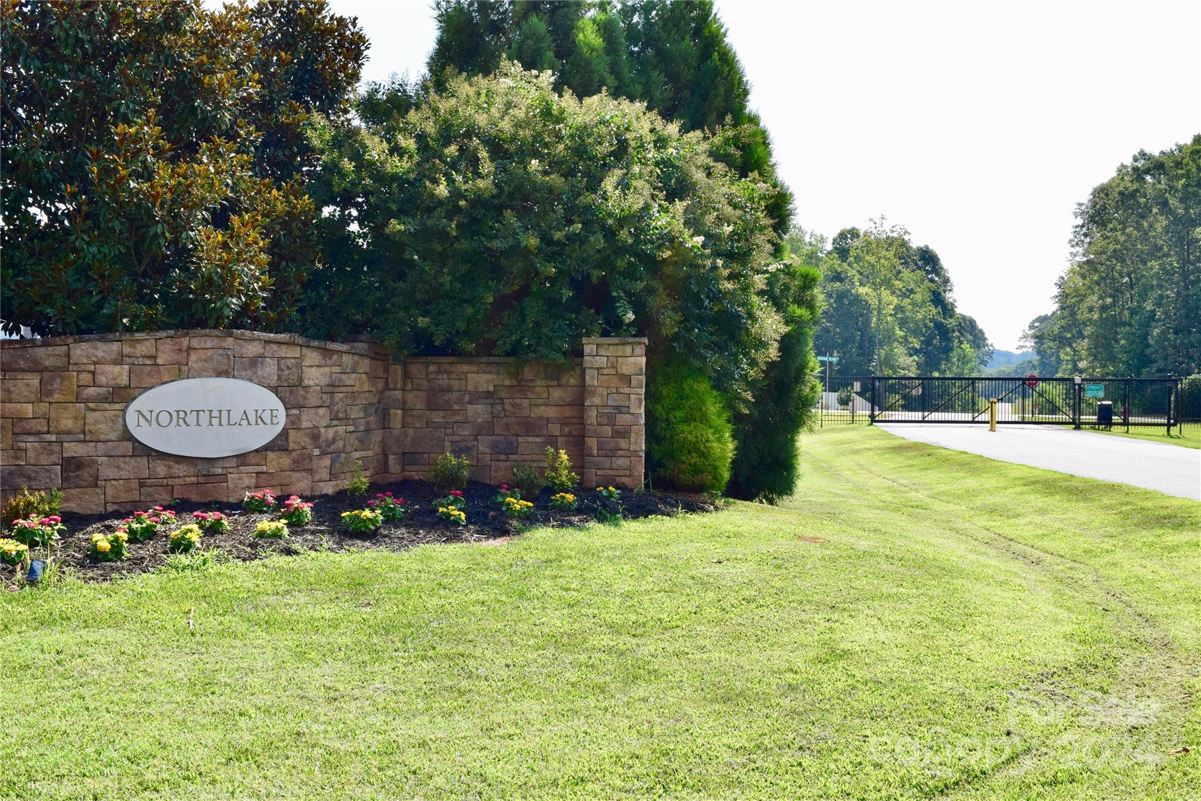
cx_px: 600
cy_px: 400
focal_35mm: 40
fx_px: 1351
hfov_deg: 47.9
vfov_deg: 33.0
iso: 400
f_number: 11
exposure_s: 1/500
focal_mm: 27
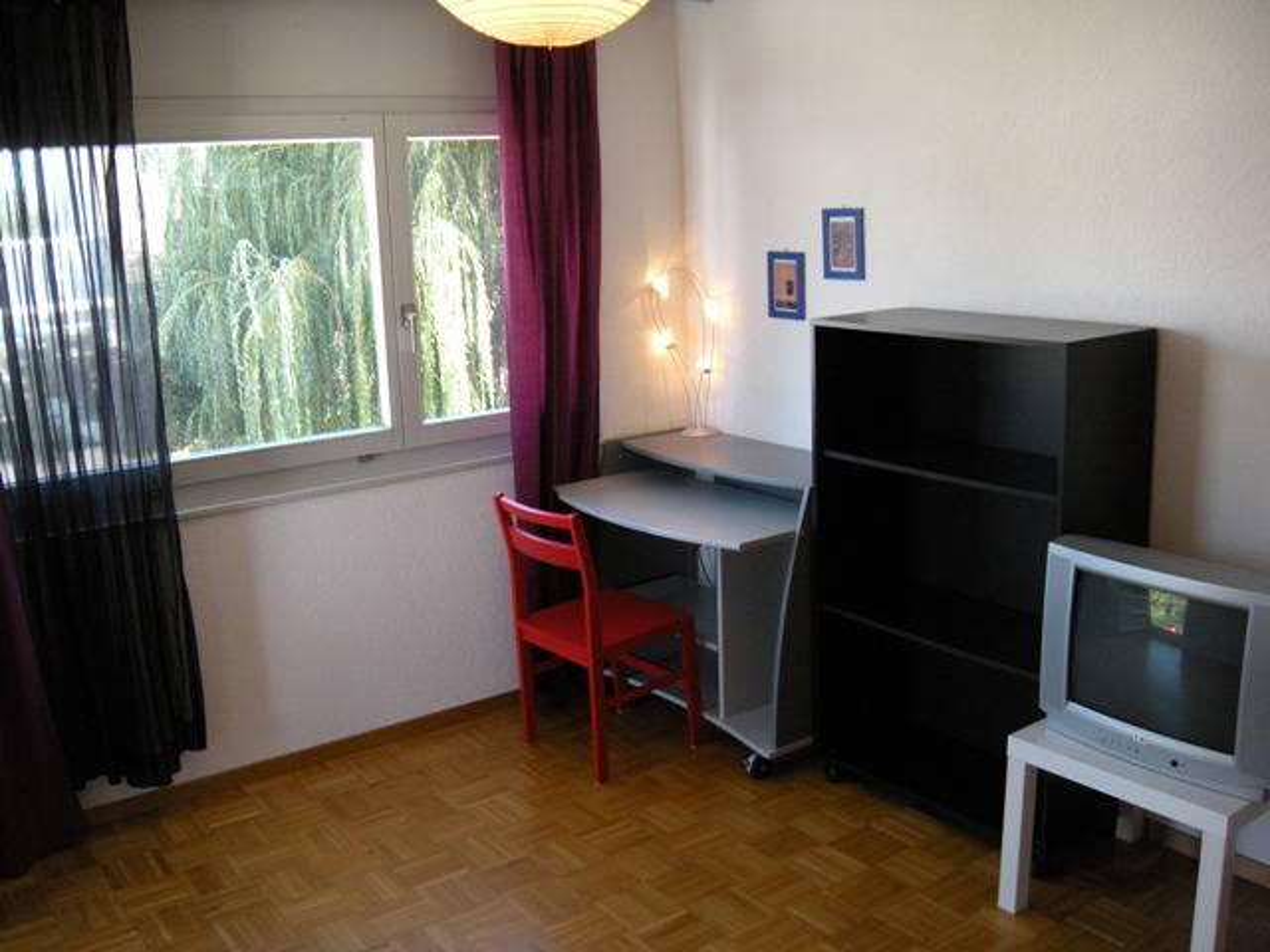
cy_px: 476
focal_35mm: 35
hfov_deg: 52.6
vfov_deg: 40.7
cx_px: 635
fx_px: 1284
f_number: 3.8
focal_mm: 5.9
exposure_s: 1/59.8
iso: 220
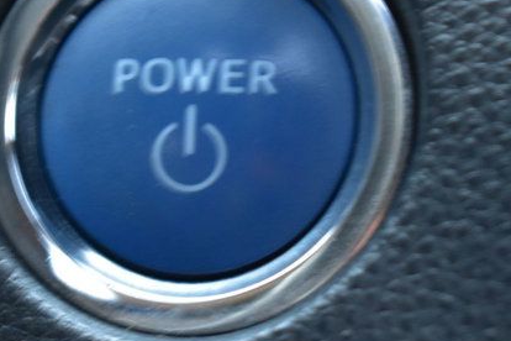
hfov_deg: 10.1
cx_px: 215
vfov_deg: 6.7
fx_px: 2899
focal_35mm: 204
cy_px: 167
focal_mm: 55
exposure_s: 1/8
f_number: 5.6
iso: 1600
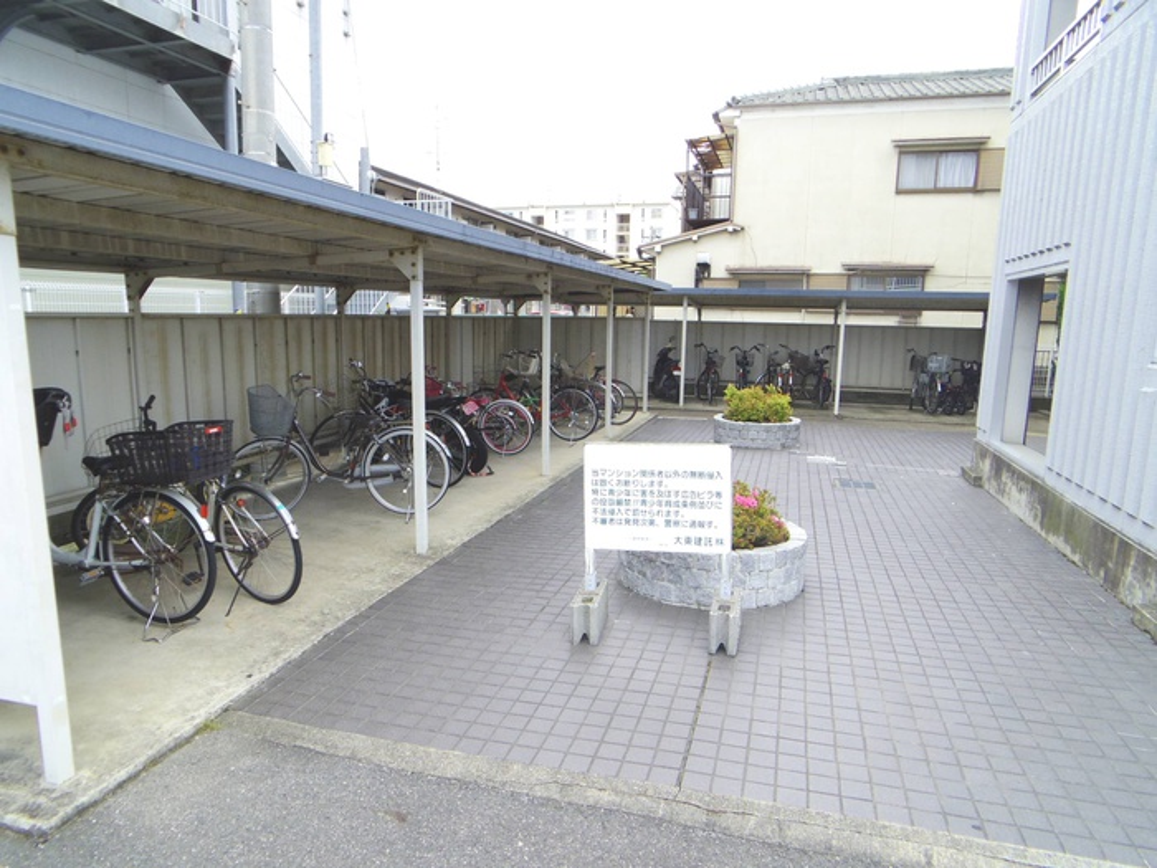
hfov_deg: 60.0
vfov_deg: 46.8
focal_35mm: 30
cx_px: 578
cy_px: 434
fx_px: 1003
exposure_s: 1/500
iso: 200
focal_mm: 5.5
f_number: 4
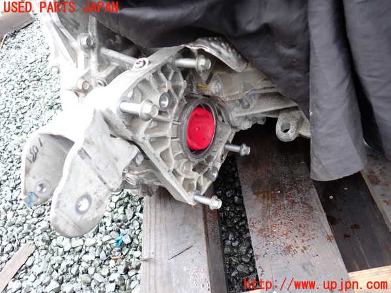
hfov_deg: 60.0
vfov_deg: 46.8
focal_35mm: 30
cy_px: 146
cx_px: 196
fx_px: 339
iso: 200
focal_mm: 5.4
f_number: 2.3
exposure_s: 1/100
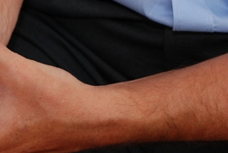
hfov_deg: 6.7
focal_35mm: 307
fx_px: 1948
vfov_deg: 4.5
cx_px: -30
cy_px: 44
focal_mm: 85
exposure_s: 1/100
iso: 400
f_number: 5.6
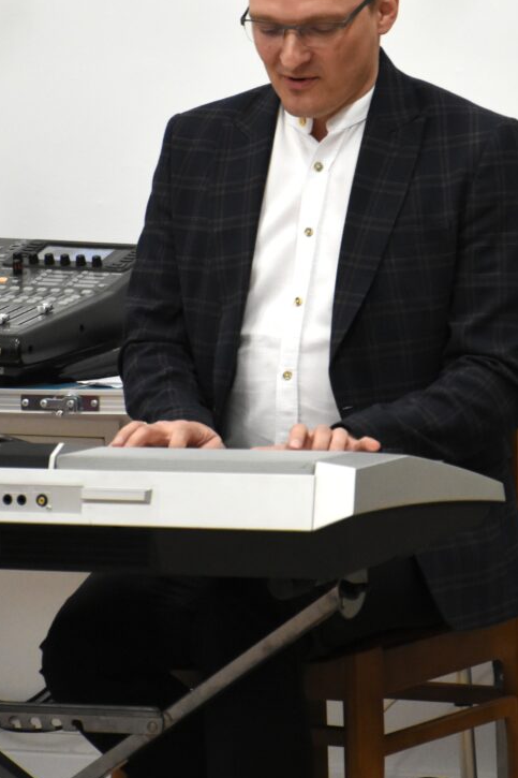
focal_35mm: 236
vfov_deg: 8.7
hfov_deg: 5.8
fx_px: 5092
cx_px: 404
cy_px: 226
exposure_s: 1/125
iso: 3200
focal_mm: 95
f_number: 5.3
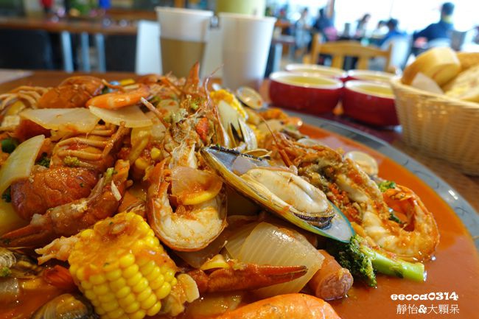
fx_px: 346
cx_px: 240
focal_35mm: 26
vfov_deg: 49.5
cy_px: 160
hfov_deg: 69.4
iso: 125
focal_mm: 9.69
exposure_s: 1/30
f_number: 2.8
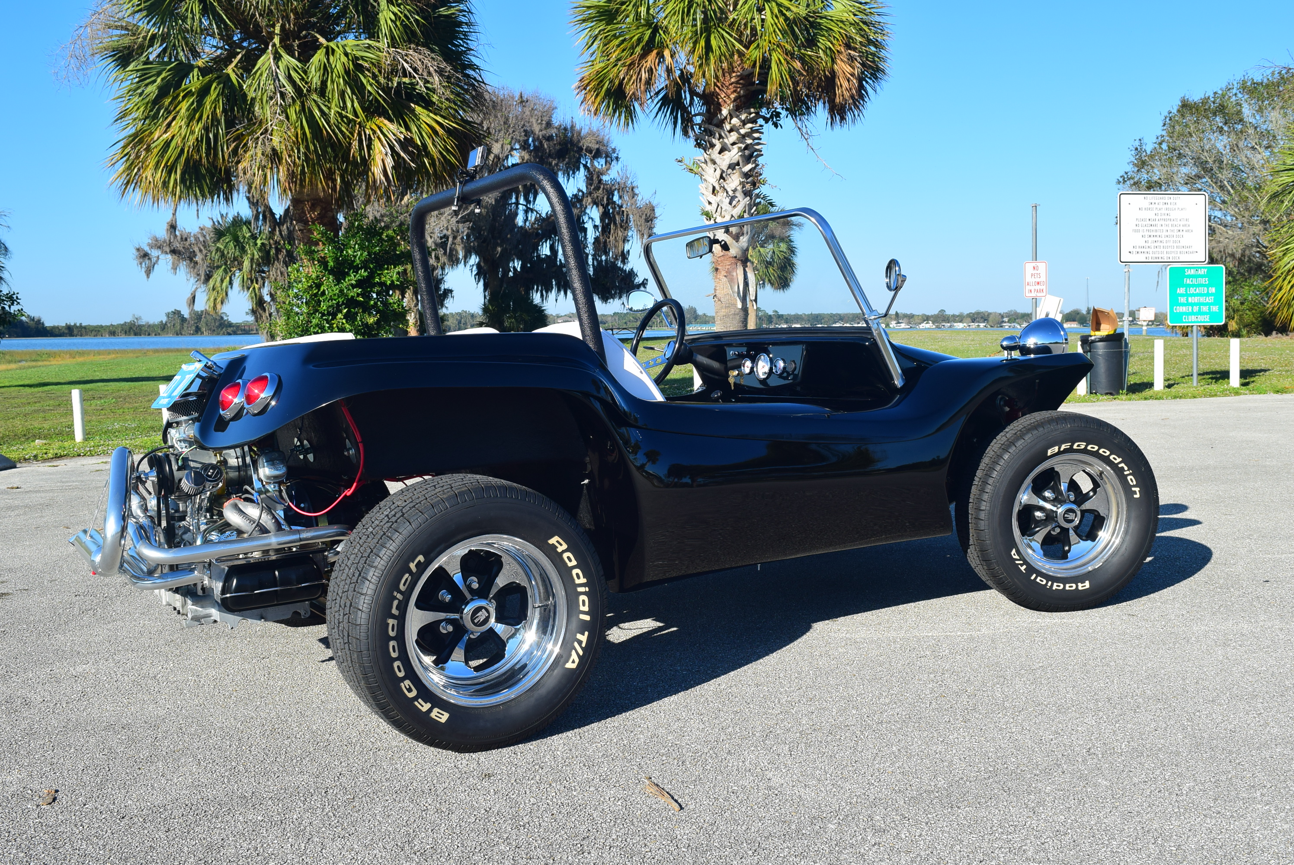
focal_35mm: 34
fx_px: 1241
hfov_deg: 55.1
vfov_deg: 38.4
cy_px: 432
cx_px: 647
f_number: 10
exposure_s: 1/400
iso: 200
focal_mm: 23
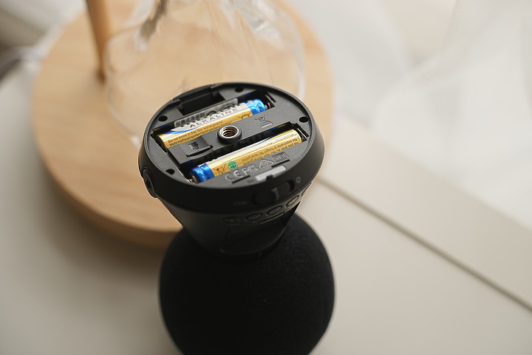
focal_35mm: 99
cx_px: 266
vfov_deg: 13.8
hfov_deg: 20.6
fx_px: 1463
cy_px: 178
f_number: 4
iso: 160
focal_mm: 99
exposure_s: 1/125
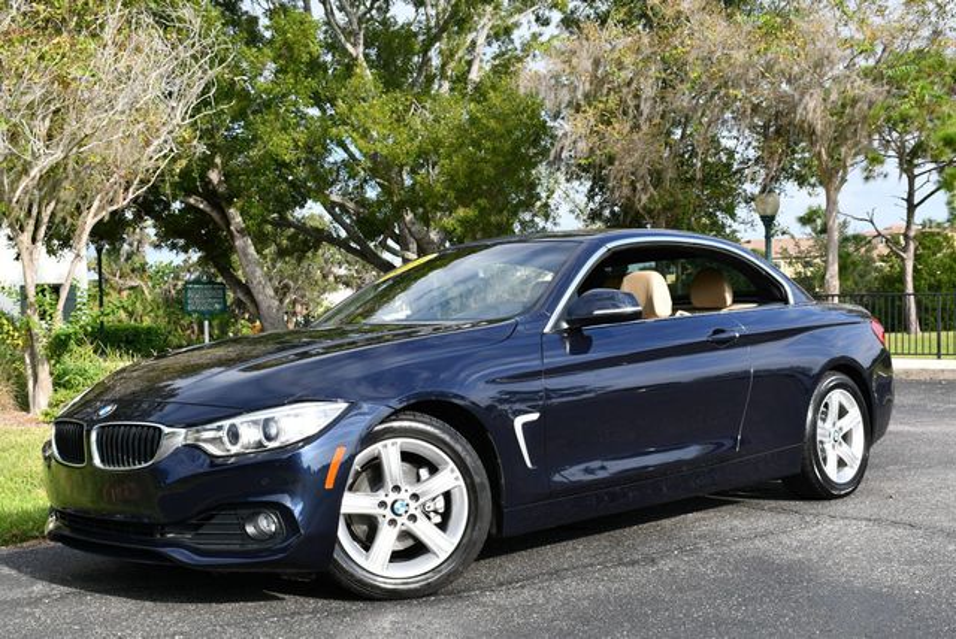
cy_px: 320
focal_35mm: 48
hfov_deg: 41.1
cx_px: 478
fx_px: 1276
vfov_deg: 28.1
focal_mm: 24
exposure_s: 1/250
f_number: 8
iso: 160
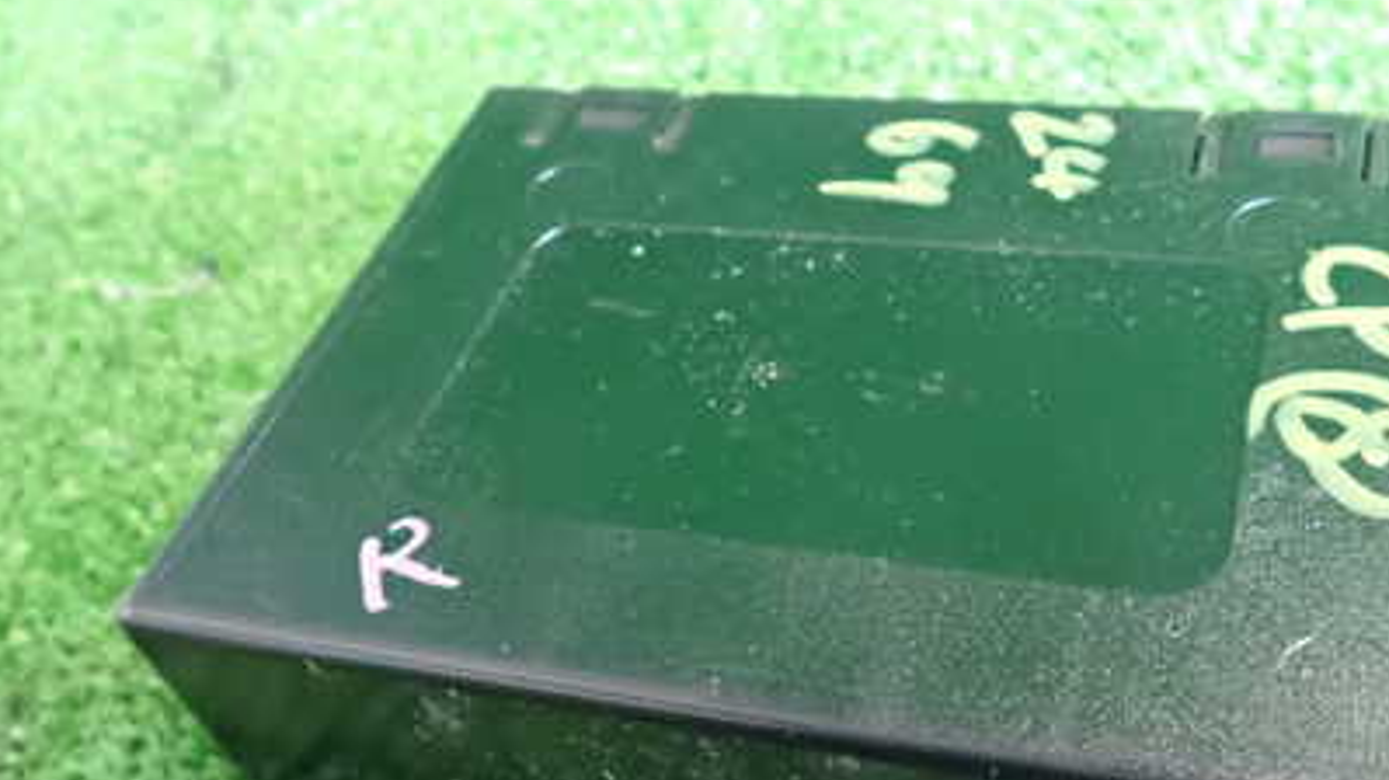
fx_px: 1509
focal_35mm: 41
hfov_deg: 49.1
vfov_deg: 28.9
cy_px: 449
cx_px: 846
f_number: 2
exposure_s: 1/100
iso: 2000
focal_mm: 4.5
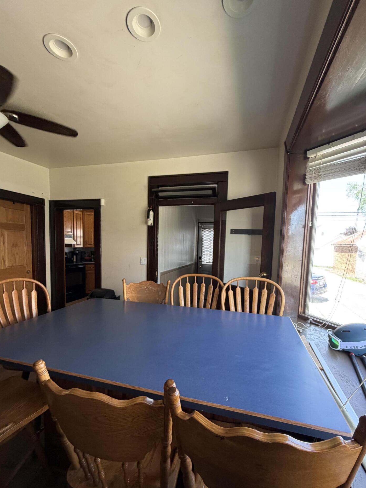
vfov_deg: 98.0
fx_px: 211
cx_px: 193
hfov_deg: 81.7
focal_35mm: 15
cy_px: 261
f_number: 2.2
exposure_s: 1/121
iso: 250
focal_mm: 2.22
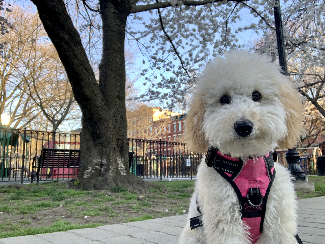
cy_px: 122
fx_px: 300
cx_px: 162
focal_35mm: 32
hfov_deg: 56.8
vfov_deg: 44.2
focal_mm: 2.87
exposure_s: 1/121
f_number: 2.2
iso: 50
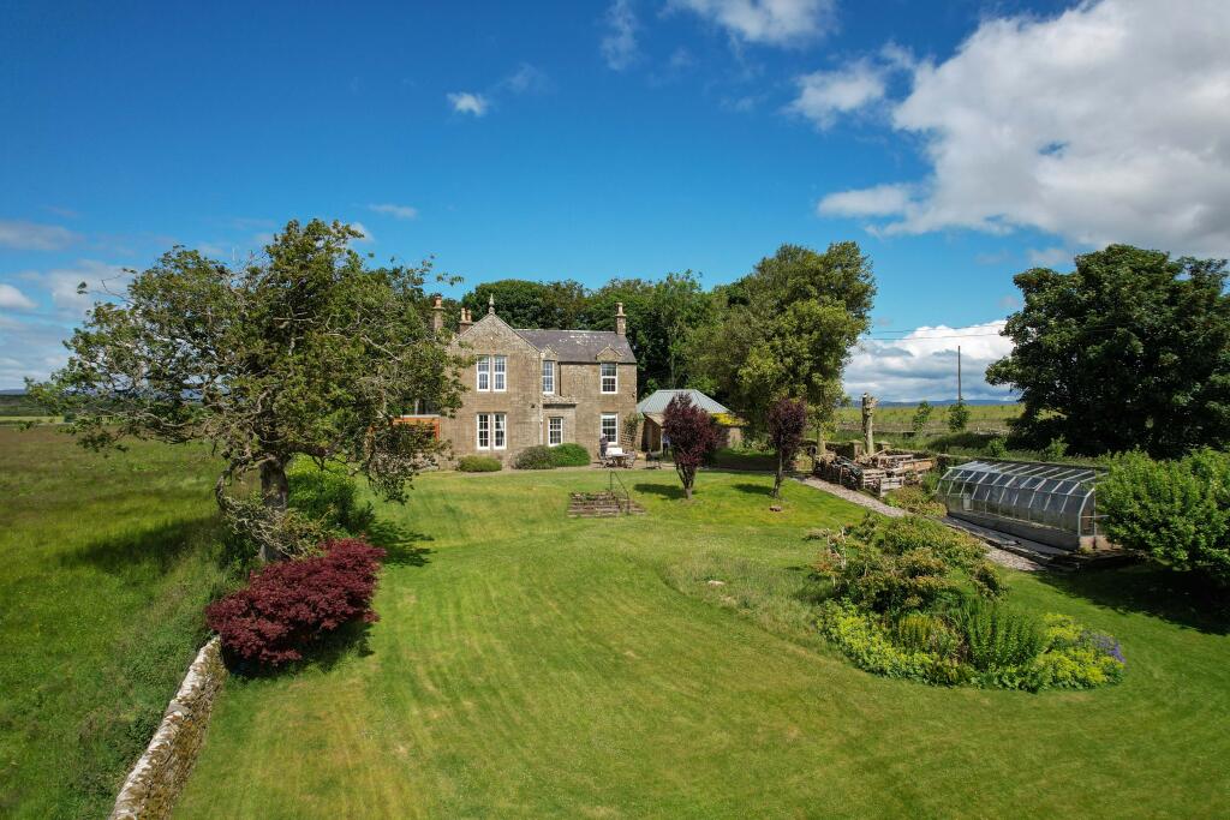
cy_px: 410
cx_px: 615
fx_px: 752
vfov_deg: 57.2
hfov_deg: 78.6
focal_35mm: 22
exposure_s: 1/250
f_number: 2.8
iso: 100
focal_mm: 8.38
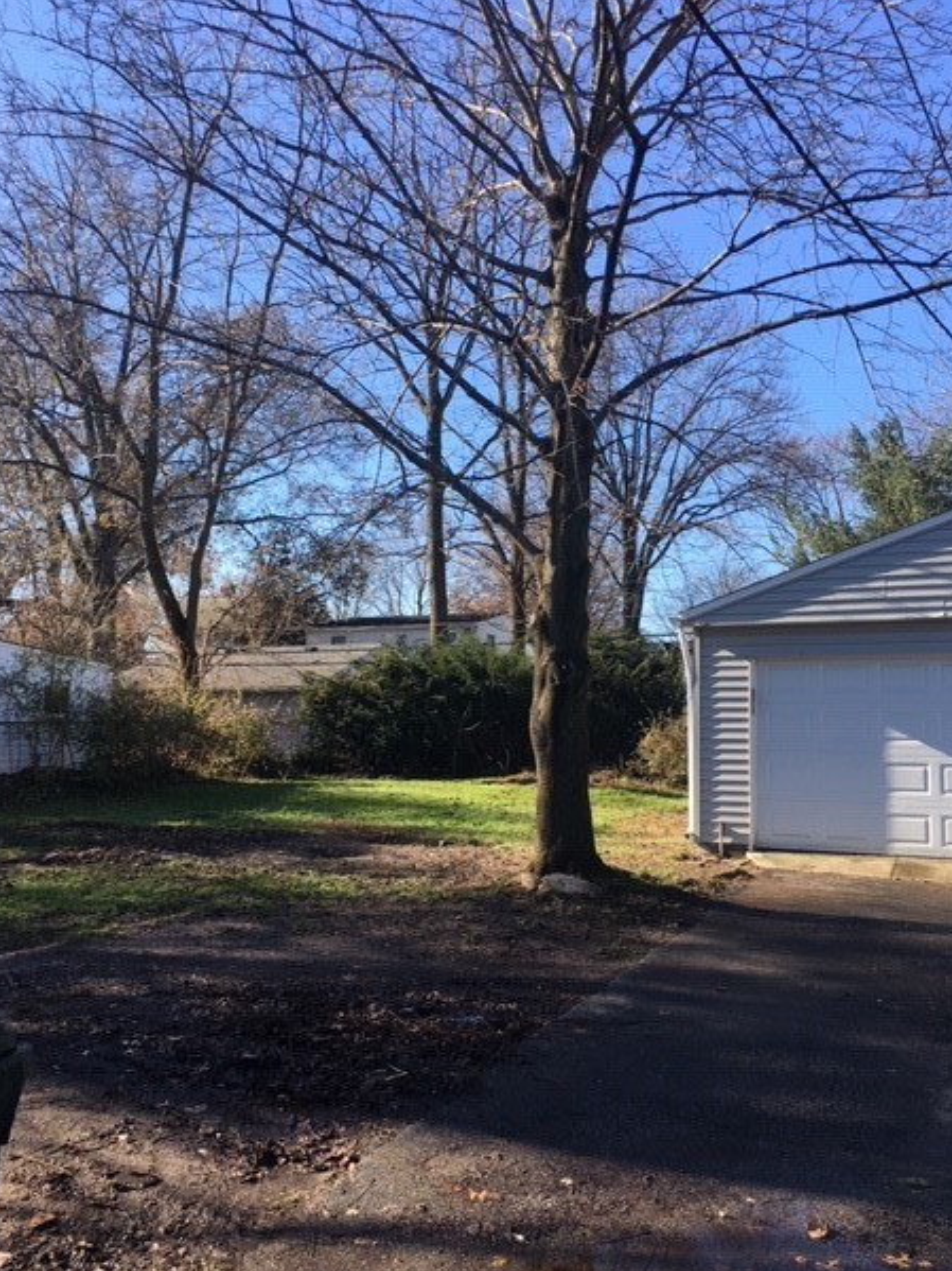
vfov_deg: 58.3
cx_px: 486
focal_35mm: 31
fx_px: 1137
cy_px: 671
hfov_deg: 45.4
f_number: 2.2
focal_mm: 4.15
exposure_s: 1/549
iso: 25
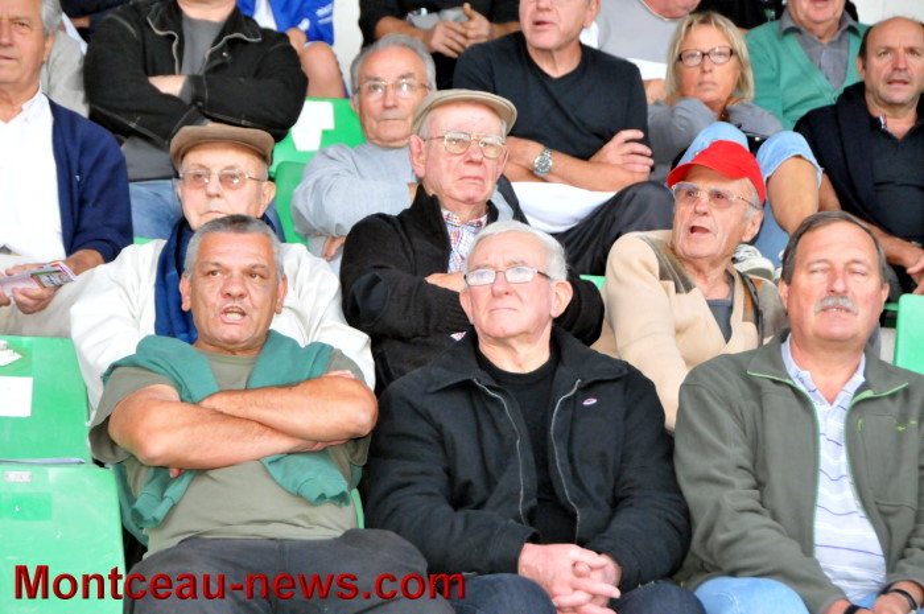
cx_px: 462
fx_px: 3653
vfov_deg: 9.6
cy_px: 307
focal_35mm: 142
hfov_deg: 14.4
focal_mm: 95
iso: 3200
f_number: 8
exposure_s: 1/200
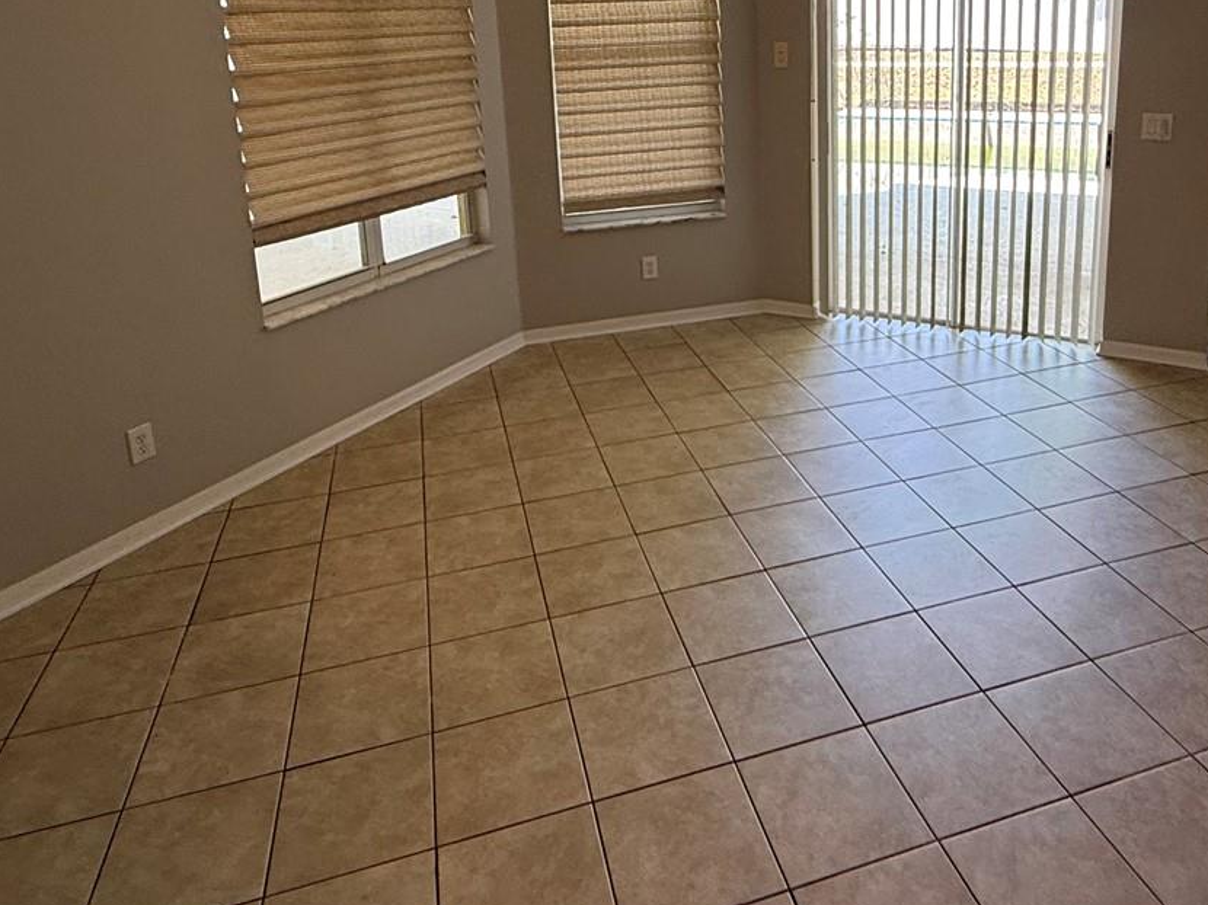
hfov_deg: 64.8
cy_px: 192
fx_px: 942
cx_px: 718
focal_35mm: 27
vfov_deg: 48.7
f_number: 2.2
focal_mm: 2.22
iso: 80
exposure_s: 1/120
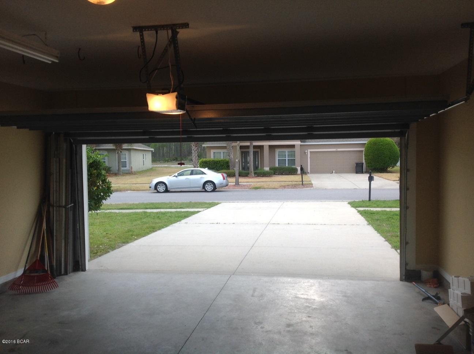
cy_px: 177
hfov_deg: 52.7
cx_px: 237
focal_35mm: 35
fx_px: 479
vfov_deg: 40.6
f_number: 2.4
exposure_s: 1/206
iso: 50
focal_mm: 4.28
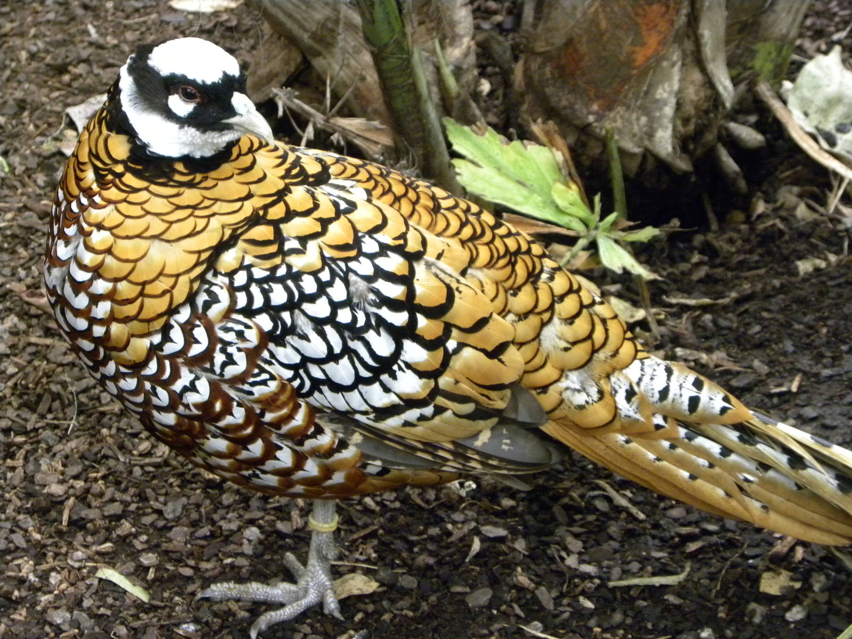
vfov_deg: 7.0
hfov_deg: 9.3
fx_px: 5218
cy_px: 320
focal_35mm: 212
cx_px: 426
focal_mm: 37.7
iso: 400
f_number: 4.5
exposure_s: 1/61.7
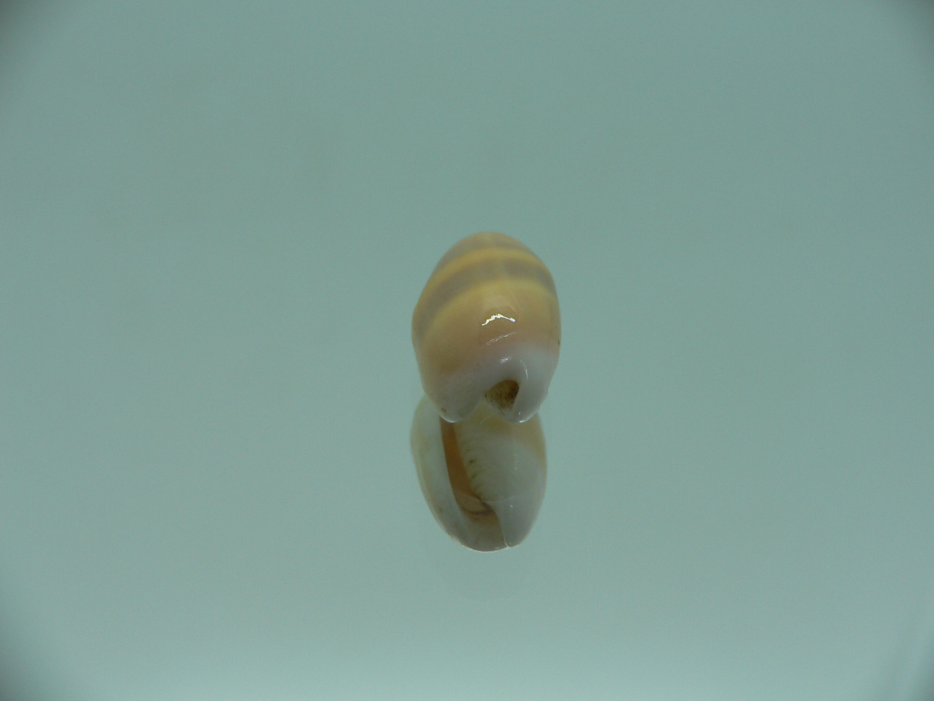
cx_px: 467
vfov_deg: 40.7
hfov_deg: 52.6
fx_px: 944
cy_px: 350
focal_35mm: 35
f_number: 2.8
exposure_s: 1/80
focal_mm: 4.6
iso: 80
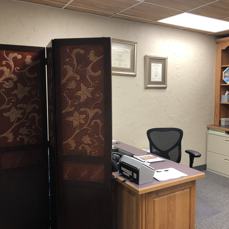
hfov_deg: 48.0
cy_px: 113
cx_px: 143
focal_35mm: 34
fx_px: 254
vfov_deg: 48.4
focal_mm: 3.99
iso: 40
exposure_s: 1/24
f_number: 1.8
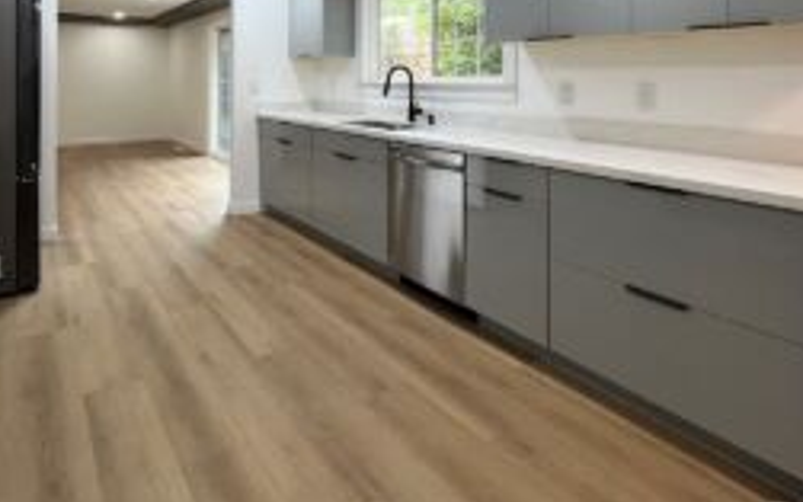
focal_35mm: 22
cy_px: 77
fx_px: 482
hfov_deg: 78.8
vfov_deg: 50.5
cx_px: 323
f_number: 1.8
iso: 125
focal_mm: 1.57
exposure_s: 1/120
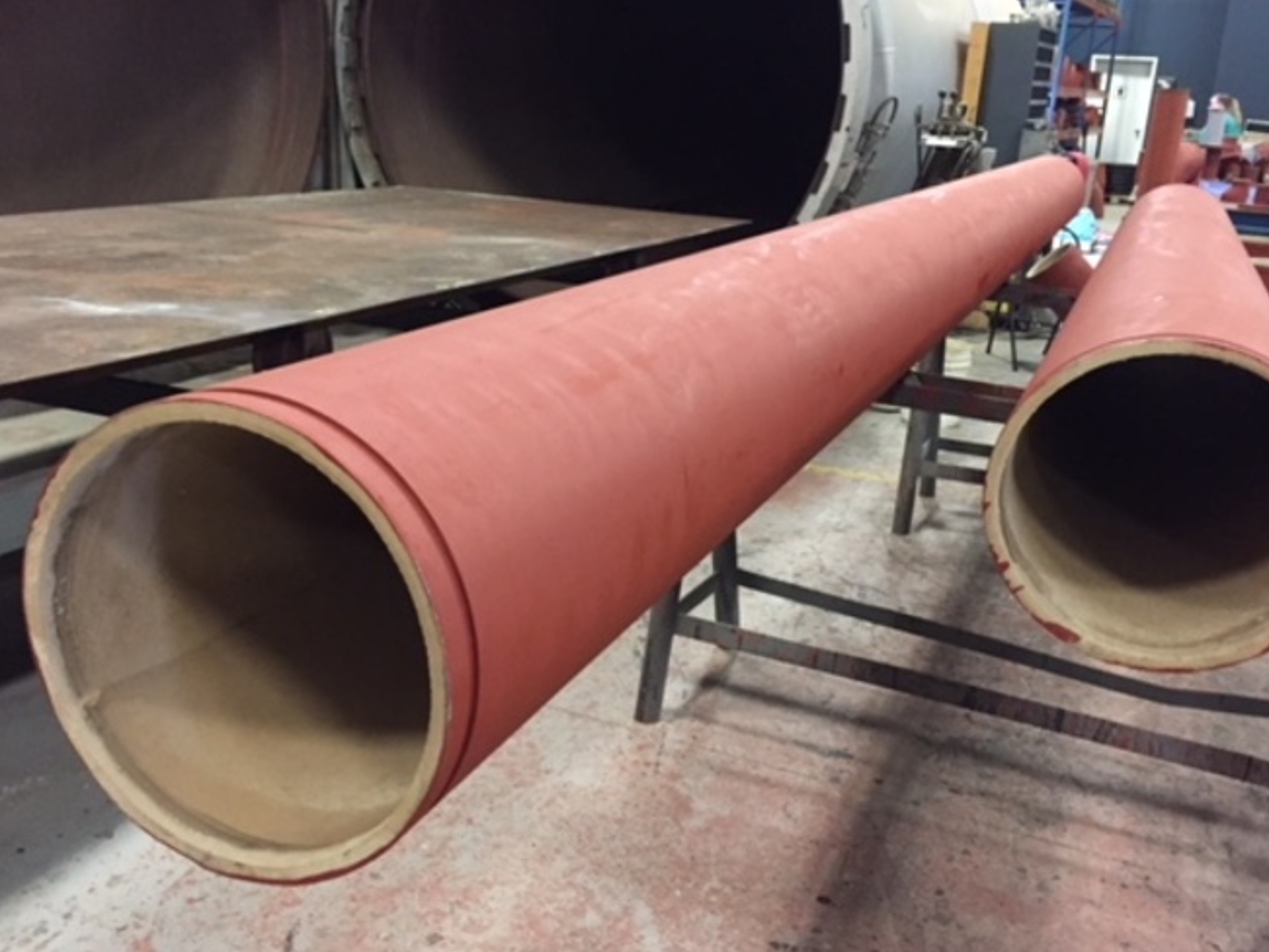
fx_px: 1284
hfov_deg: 52.6
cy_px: 473
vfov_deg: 40.7
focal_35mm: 35
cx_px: 634
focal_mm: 4.15
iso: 320
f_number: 2.2
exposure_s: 1/15
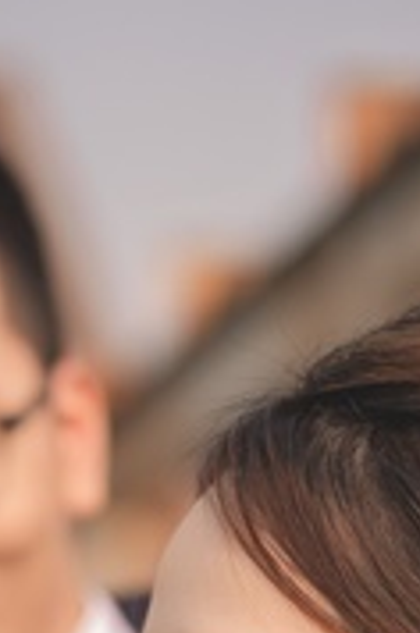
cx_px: 21
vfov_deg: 8.3
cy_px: 1163
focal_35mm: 239
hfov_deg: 5.7
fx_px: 4199
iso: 160
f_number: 2.2
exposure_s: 1/2000
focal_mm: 50
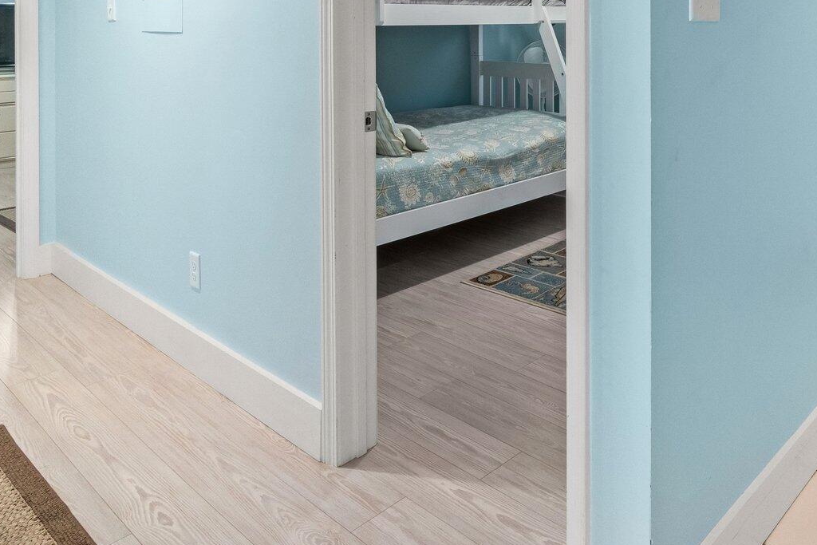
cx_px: 604
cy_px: 14
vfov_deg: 39.1
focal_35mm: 30
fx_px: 681
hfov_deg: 58.9
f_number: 8
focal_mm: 10
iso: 800
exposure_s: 1/3
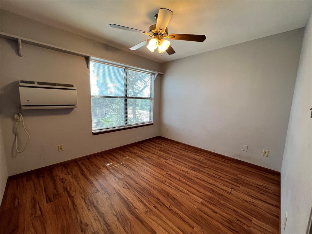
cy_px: 117
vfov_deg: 89.9
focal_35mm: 13
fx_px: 117
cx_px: 156
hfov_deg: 106.2
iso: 200
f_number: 1.8
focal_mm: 1.57
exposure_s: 1/120
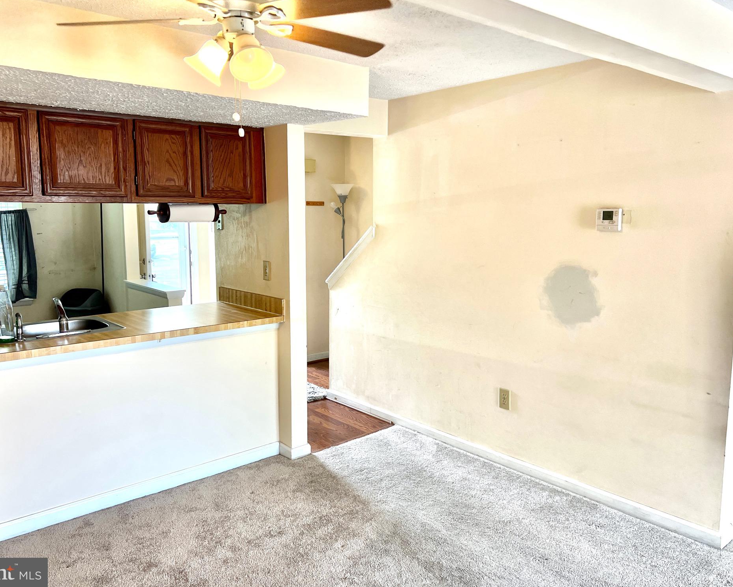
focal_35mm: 28
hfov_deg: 62.2
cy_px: 287
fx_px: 607
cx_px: 353
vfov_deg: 51.5
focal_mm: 5.7
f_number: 1.5
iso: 64
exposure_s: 1/120
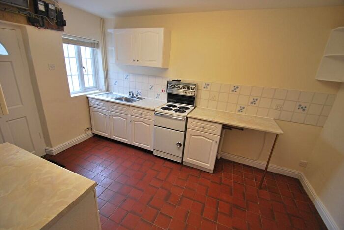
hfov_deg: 100.3
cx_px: 172
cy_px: 115
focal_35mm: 15
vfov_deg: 77.4
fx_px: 143
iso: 320
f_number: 3.5
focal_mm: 10
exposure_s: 1/30
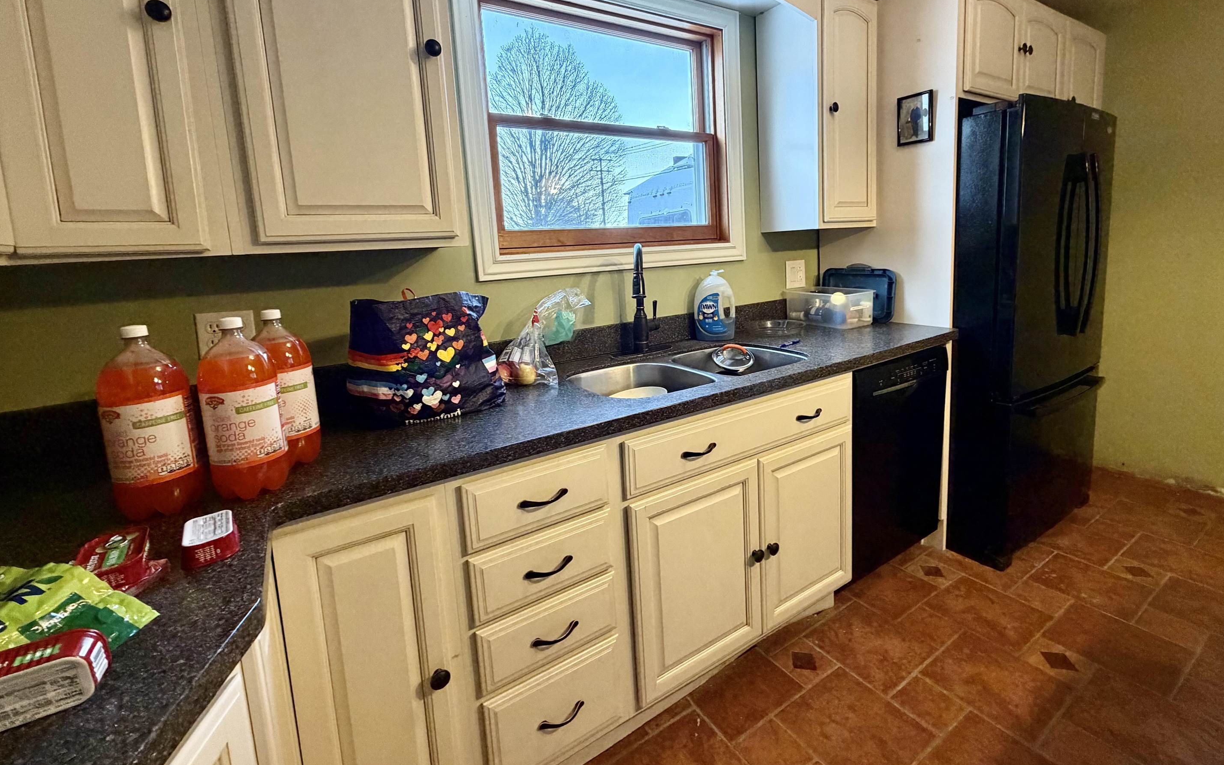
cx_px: 638
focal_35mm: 16
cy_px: 317
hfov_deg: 97.8
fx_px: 534
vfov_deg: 70.7
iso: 400
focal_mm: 2.22
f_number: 2.2
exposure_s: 1/60
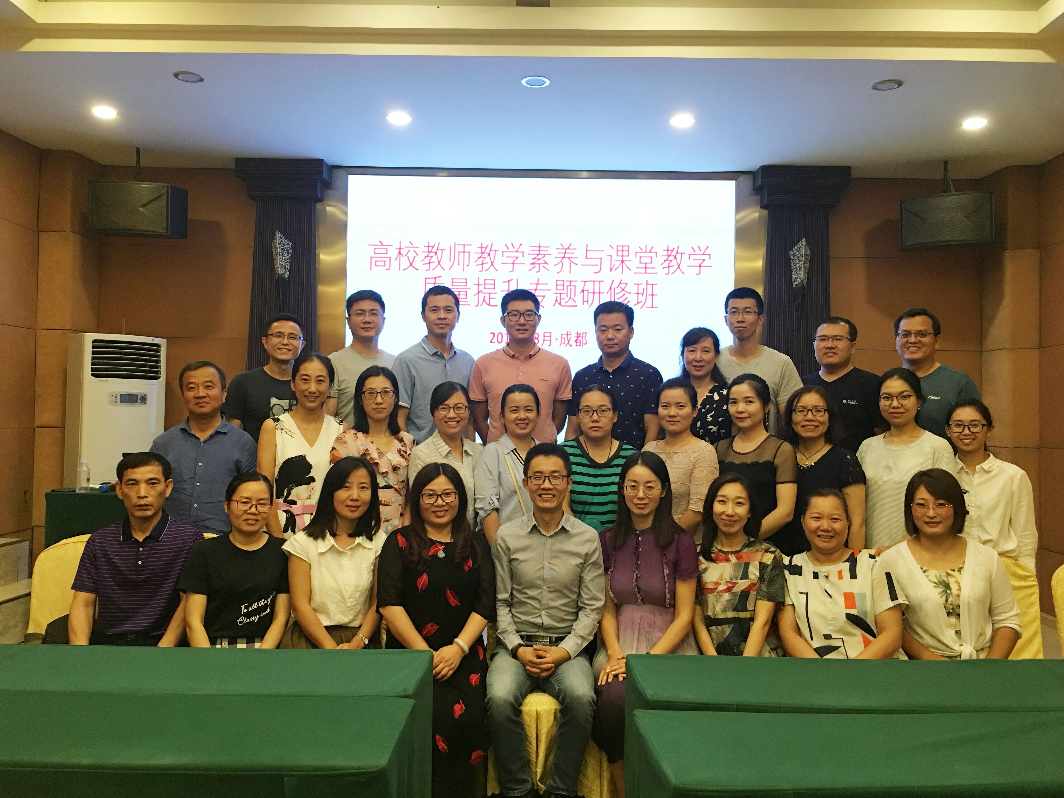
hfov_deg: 61.7
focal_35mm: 29
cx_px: 532
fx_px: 891
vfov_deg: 48.2
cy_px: 399
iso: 80
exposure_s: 1/17
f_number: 2.2
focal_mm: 4.15
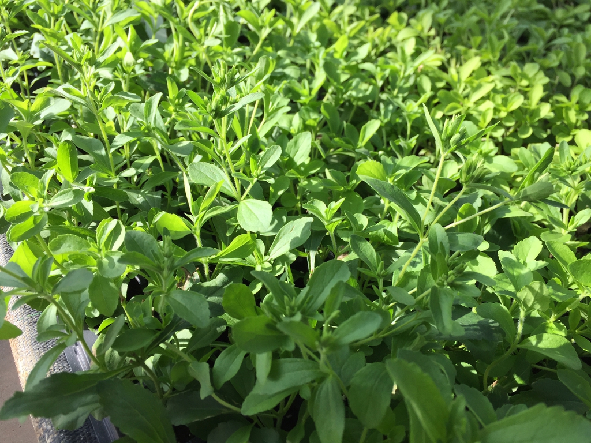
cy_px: 222
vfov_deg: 48.2
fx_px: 495
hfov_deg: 61.7
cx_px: 296
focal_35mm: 29
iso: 32
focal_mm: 4.15
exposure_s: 1/659
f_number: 2.2
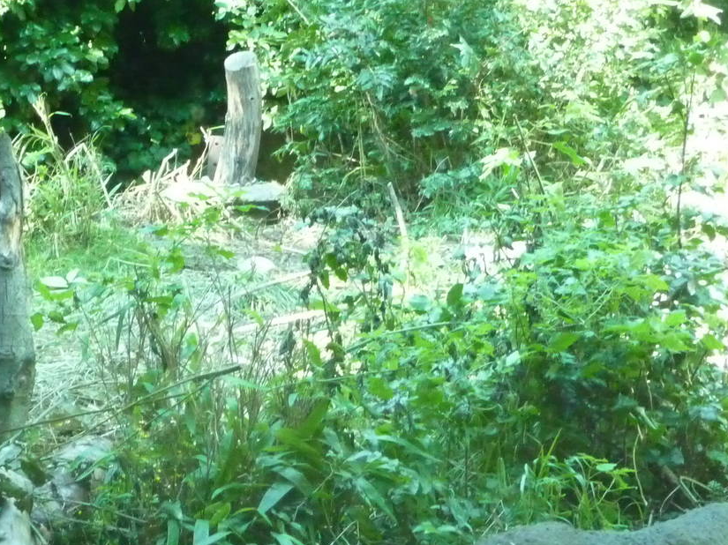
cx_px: 124
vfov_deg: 9.1
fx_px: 3427
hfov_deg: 12.1
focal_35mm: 163
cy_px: 331
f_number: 4.7
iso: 800
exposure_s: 1/50
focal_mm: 14.2
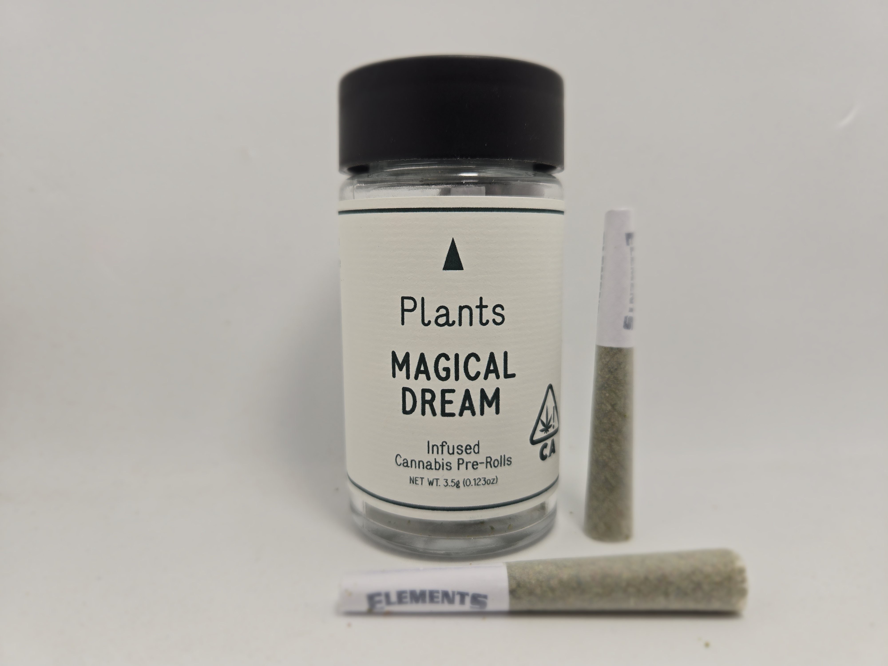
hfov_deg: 73.9
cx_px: 444
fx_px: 590
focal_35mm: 23
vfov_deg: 58.9
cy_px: 333
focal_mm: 5.4
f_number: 1.8
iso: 25
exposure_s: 1/192
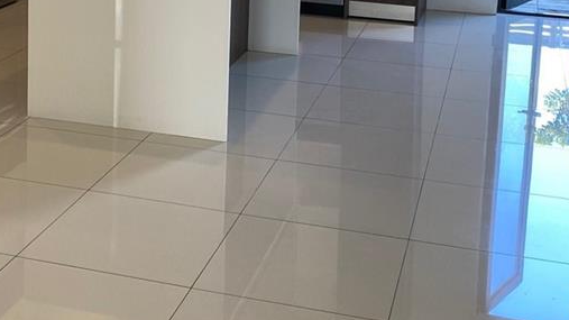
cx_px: 168
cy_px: -37
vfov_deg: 17.3
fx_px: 1011
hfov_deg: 31.1
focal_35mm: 67
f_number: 1.8
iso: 64
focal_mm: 4.25
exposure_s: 1/120
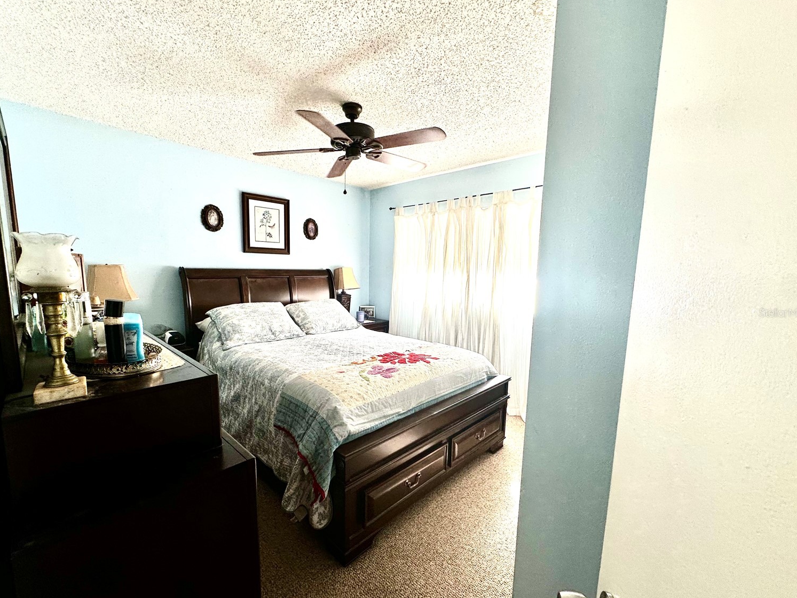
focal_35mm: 15
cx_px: 383
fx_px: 345
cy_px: 312
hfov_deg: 98.1
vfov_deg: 81.7
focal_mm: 2.22
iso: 64
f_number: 2.2
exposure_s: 1/99
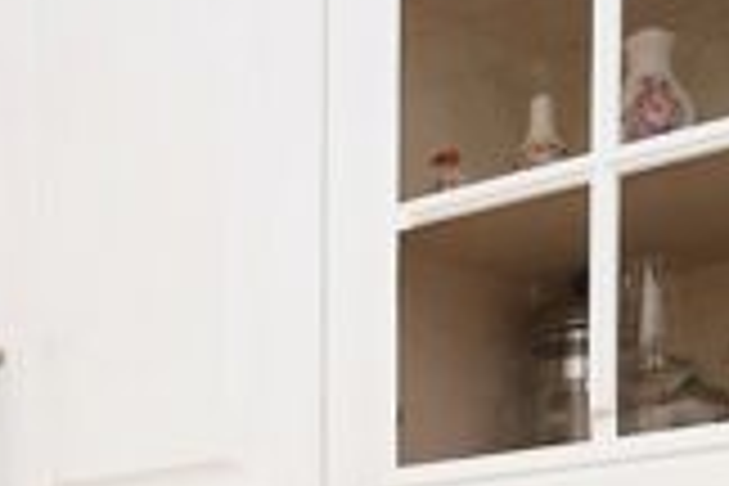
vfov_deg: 13.0
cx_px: 27
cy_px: 889
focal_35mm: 95
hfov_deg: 20.9
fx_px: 1924
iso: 800
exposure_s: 1/42
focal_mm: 10
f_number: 4
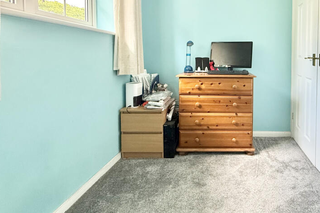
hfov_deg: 77.4
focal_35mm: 21
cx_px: 224
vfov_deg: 57.3
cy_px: 61
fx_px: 187
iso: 320
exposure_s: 1/88
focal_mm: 2.22
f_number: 2.2
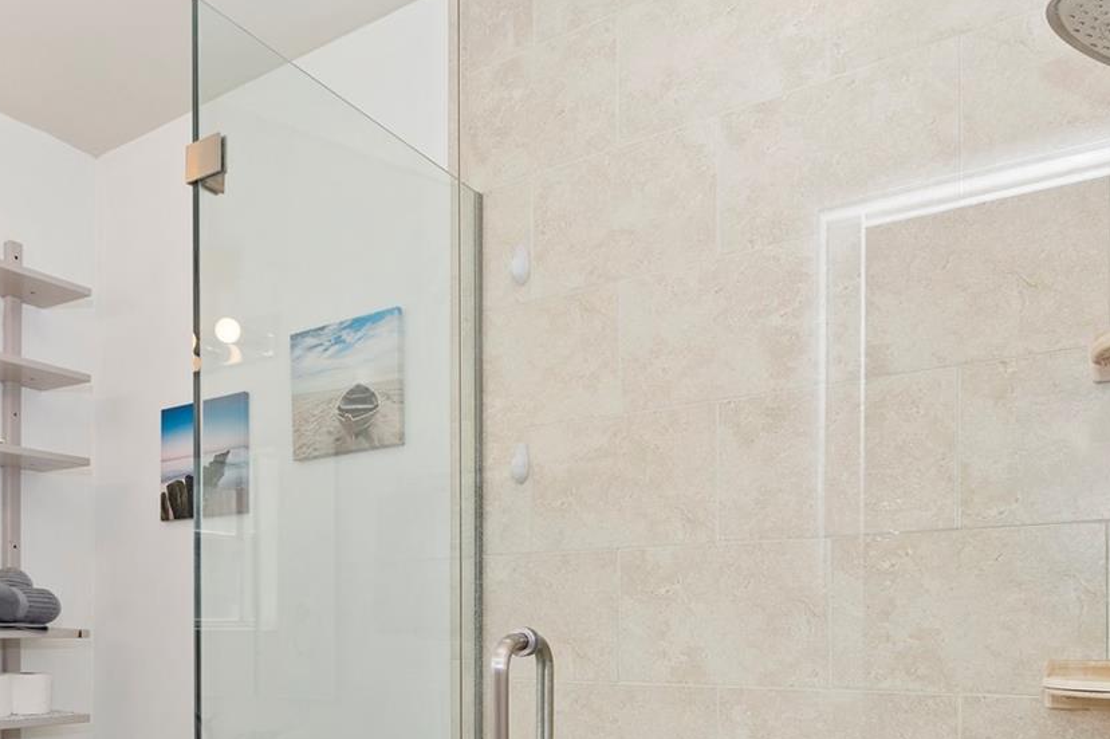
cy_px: 644
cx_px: 267
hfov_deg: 60.0
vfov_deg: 41.8
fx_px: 894
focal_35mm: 29
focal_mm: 10
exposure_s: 1/6
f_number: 8
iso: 100
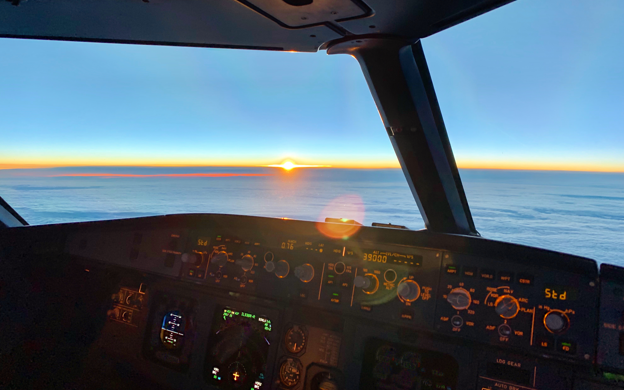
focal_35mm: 28
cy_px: 198
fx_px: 476
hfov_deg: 66.5
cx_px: 307
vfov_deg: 44.5
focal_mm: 4.25
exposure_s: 1/158
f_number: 1.8
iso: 25
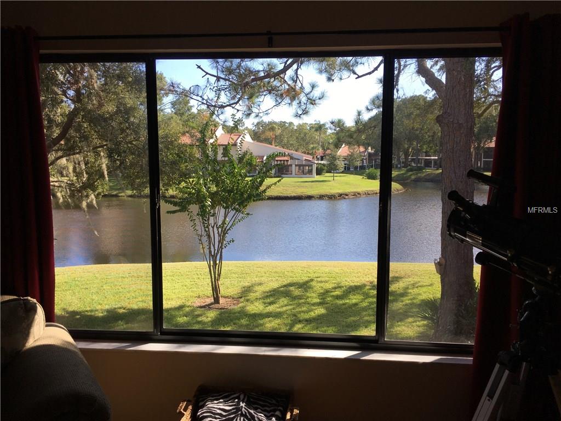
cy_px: 210
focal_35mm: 29
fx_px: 470
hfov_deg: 61.7
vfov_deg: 48.2
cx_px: 280
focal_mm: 4.15
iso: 25
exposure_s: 1/523
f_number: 2.2
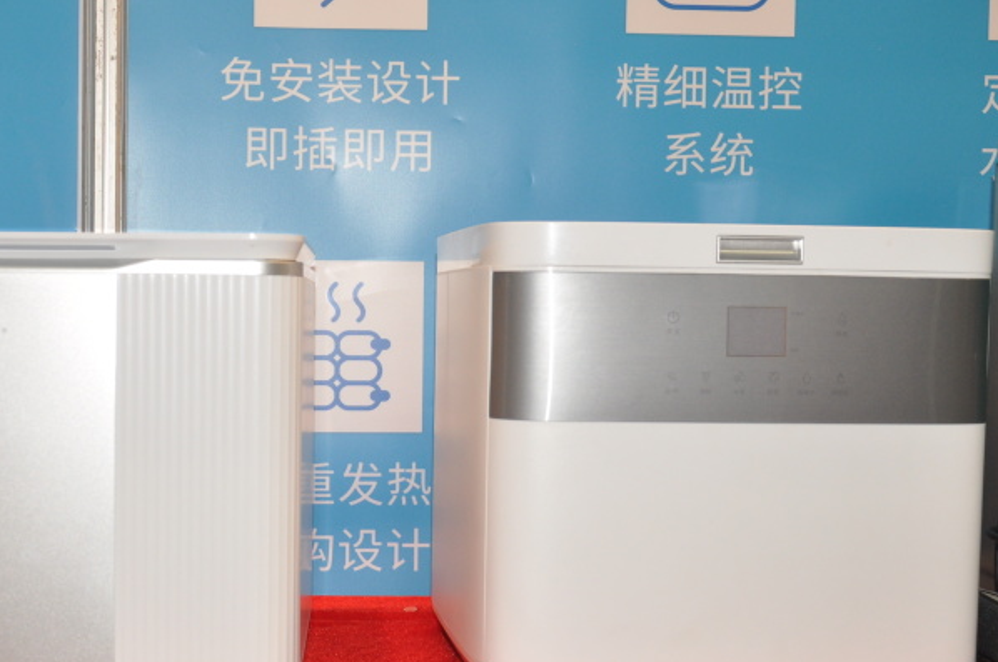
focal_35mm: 65
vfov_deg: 20.8
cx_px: 327
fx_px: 1799
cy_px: 424
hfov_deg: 30.7
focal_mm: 24
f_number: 3.8
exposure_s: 1/60
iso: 500
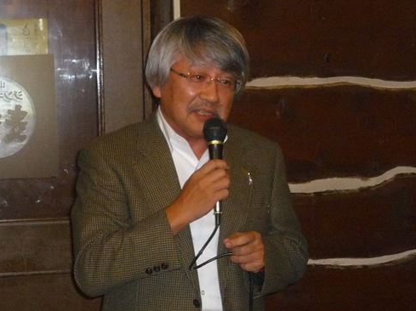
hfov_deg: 19.7
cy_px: 144
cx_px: 204
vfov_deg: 14.8
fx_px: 1201
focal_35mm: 100
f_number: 4.3
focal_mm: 7.8
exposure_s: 1/40
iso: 400
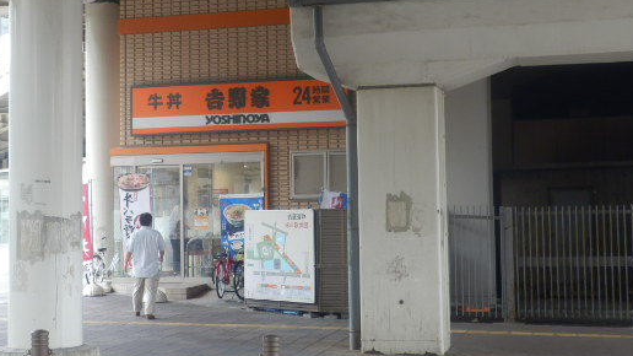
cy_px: 133
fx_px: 1292
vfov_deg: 15.7
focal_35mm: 77
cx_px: 258
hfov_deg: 27.5
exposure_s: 1/40
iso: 125
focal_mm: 10
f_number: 4.5
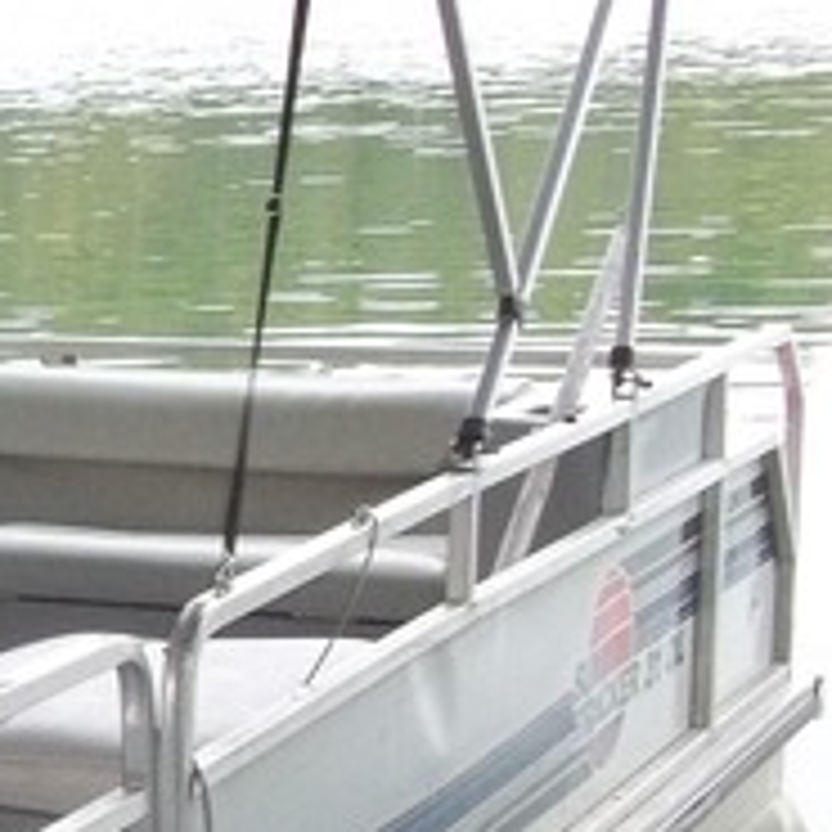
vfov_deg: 14.2
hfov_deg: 12.3
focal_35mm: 122
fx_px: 3318
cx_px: -953
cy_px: 684
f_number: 2.9
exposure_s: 1/60
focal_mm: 5.7
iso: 160
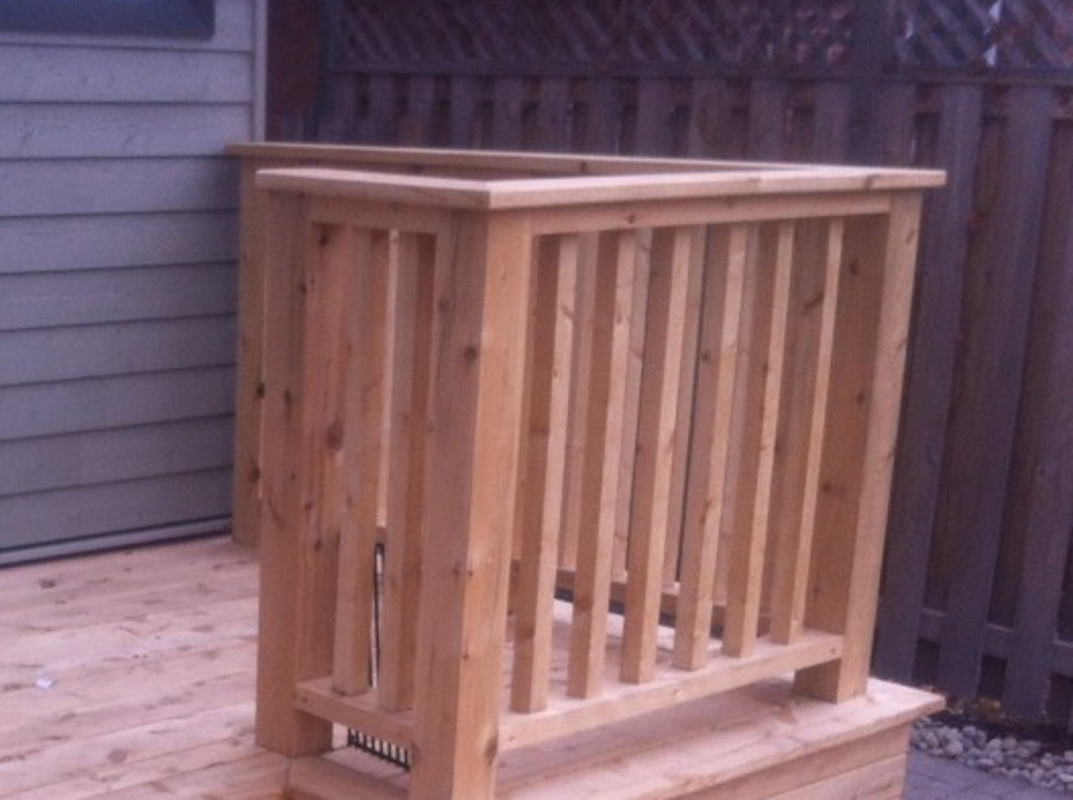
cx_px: 185
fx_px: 2103
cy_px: 686
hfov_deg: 27.9
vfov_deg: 21.2
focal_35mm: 68
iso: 80
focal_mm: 3.85
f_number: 2.8
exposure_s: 1/120
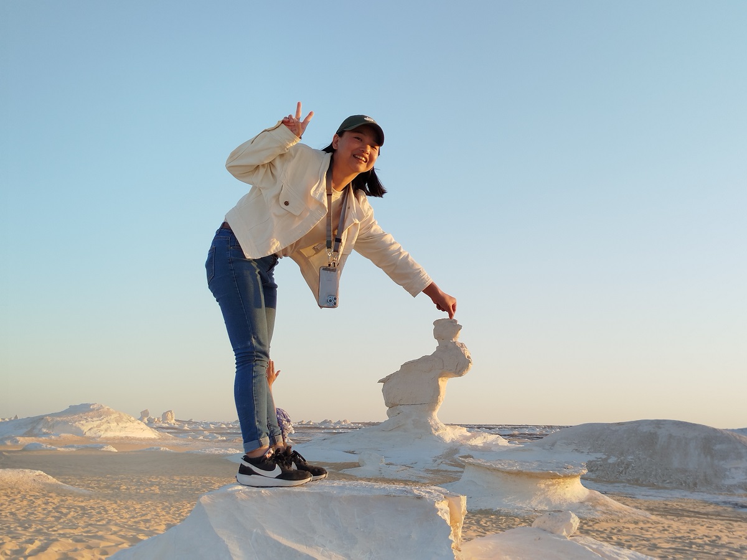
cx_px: 374
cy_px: 280
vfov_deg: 33.6
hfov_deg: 43.9
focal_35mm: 43
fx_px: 928
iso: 50
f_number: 1.7
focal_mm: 5.31
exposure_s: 1/273
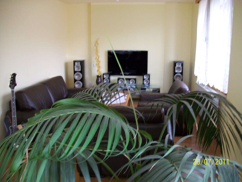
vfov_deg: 41.8
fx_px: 238
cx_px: 121
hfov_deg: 54.0
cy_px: 91
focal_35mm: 34
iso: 200
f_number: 2.7
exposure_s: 1/8
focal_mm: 6.1
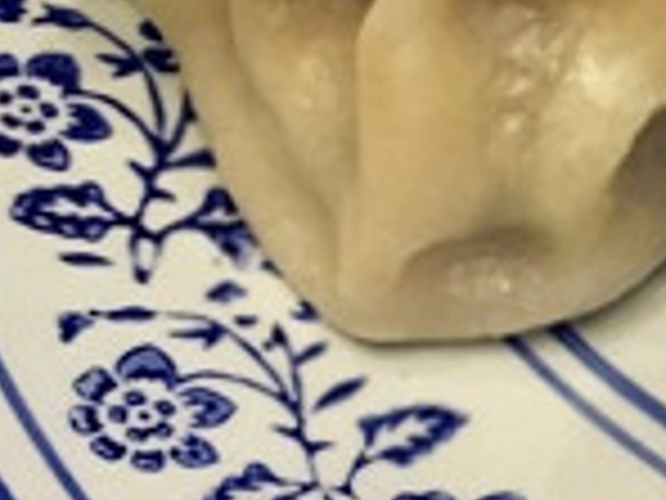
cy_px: -153
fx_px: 3021
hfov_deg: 12.1
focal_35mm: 157
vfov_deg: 9.3
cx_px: 958
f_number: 2.2
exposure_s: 1/20
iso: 200
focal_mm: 4.15
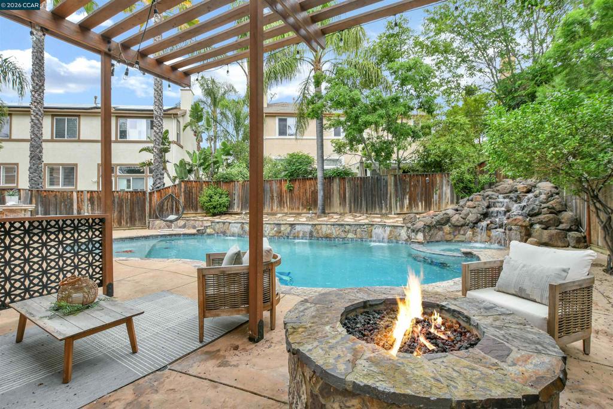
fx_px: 255
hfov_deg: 100.4
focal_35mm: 15
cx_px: 306
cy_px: 204
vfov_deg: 77.3
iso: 200
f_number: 5.6
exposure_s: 1/80
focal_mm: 10
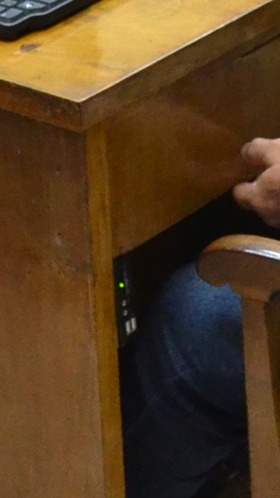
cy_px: -394
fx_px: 2494
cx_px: 249
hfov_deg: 6.4
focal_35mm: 189
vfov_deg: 10.7
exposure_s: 1/60
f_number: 4
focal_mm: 20
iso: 1600
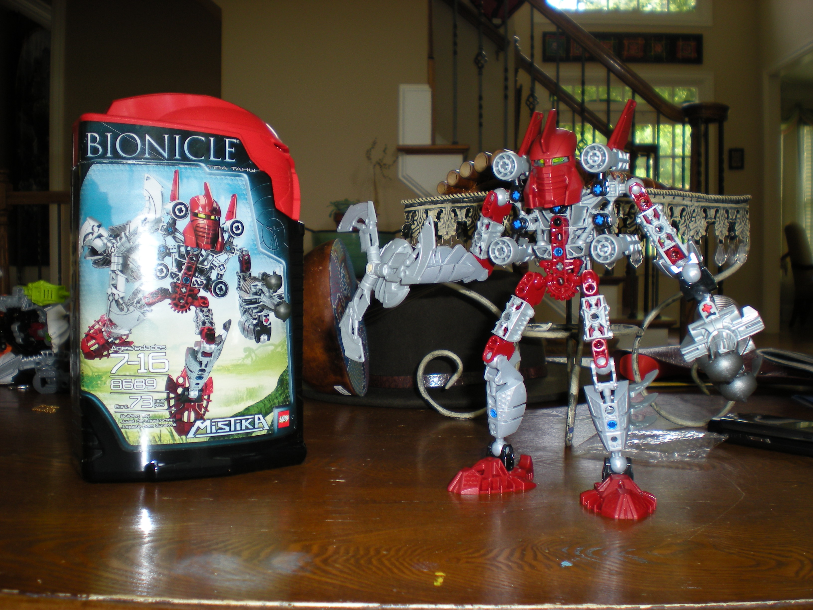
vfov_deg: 37.7
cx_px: 406
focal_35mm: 38
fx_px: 892
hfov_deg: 49.0
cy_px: 305
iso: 64
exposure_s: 1/30
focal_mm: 6.3
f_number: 3.1
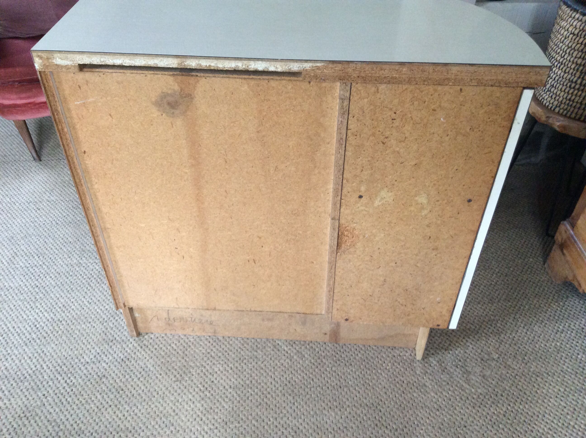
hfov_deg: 56.9
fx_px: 541
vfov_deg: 44.1
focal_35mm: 32
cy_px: 219
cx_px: 293
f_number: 2.4
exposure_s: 1/25
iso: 160
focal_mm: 3.3
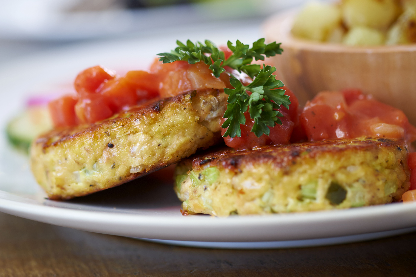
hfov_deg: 22.6
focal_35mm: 90
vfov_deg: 15.2
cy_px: 138
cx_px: 208
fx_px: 1040
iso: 200
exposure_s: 1/140
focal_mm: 60
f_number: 2.8
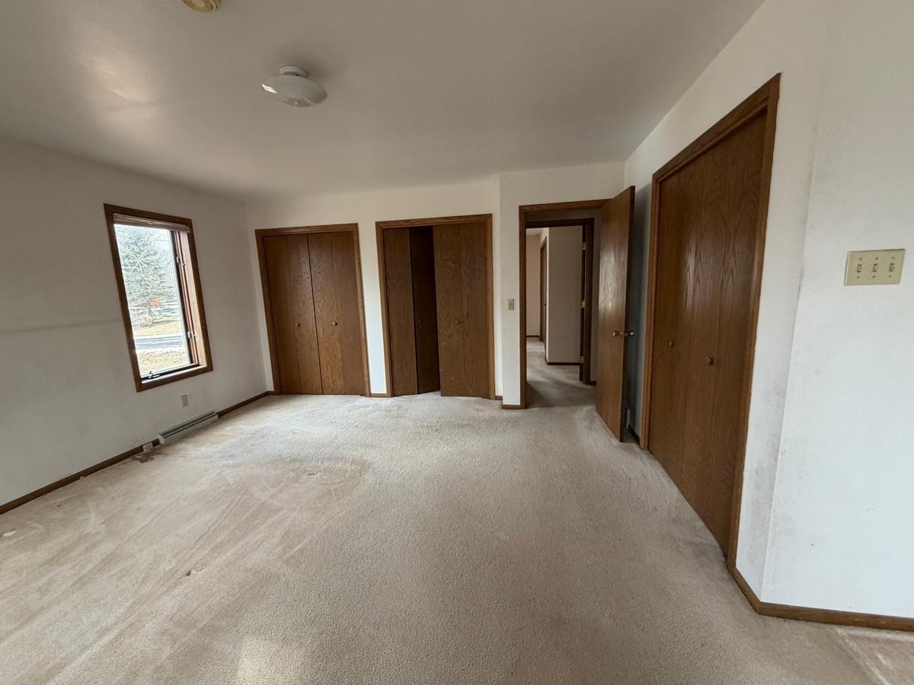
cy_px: 342
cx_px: 457
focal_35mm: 14
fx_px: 370
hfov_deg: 102.1
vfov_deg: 85.7
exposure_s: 1/121
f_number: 2.2
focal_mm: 2.22
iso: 250
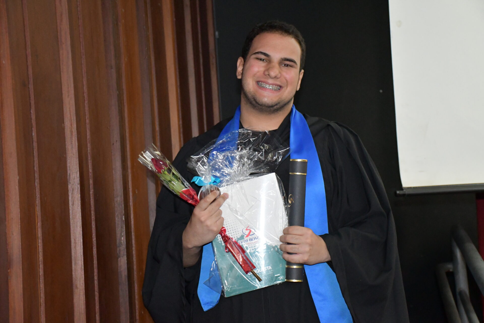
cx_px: 242
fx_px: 968
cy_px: 162
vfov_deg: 18.9
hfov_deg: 28.1
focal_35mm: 72
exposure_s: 1/60
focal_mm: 48
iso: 6400
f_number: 4.5
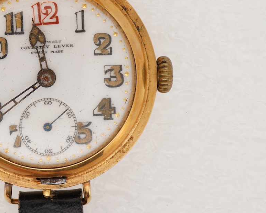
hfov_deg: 21.9
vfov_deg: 17.8
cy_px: 69
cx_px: 49
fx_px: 677
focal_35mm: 86
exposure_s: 1/160
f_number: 22
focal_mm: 30
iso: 160
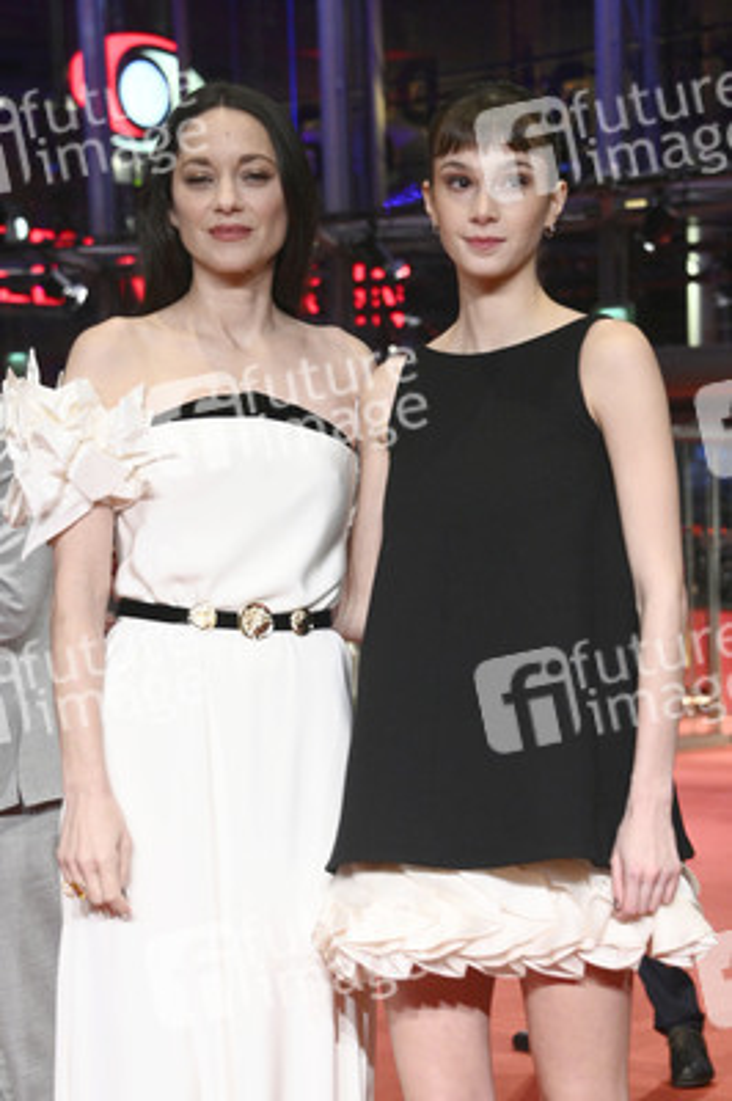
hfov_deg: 17.5
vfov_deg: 26.0
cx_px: 366
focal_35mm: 78
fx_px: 2383
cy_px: 550
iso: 5000
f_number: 5.6
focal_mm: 78
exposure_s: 1/250
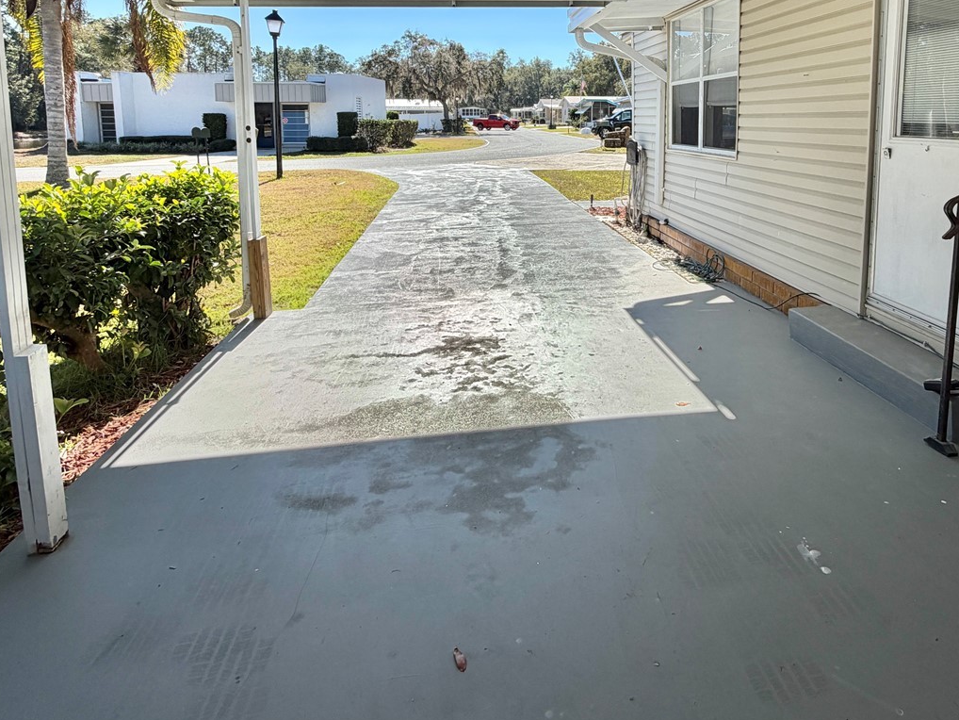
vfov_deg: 58.1
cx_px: 566
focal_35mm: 22
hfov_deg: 75.7
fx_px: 610
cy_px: 183
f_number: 2.2
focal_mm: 2.22
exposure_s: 1/770
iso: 32
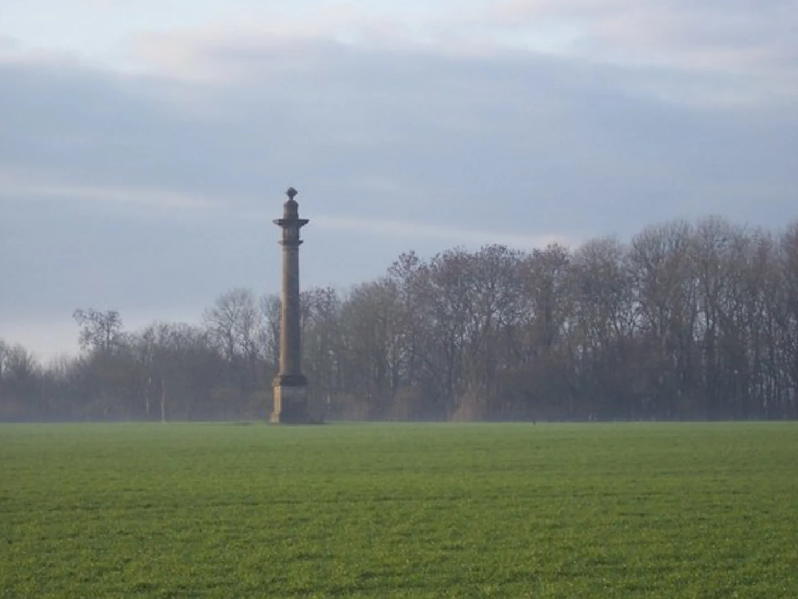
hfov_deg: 15.9
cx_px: 396
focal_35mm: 124
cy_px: 298
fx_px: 2859
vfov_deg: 12.0
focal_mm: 24
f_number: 4.8
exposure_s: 1/250
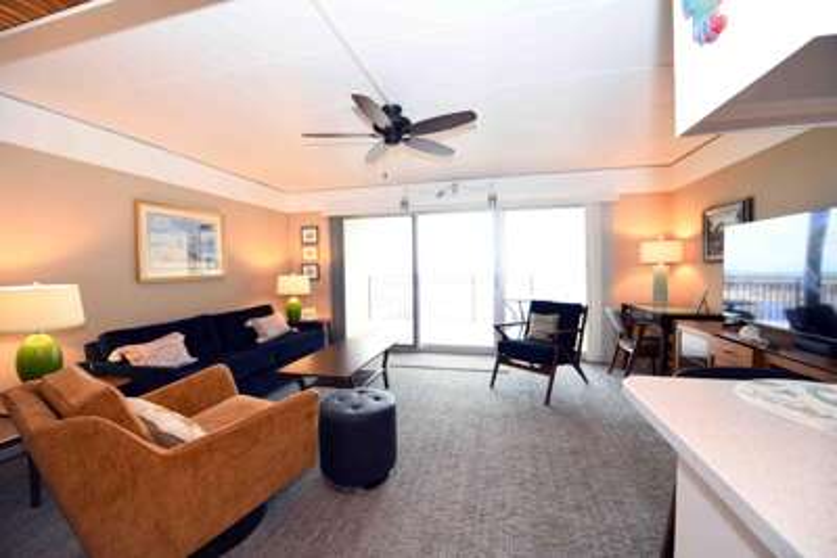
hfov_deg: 104.2
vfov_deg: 81.3
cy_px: 279
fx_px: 326
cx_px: 418
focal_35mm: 14
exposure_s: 1/50
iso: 320
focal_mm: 14
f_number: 3.5
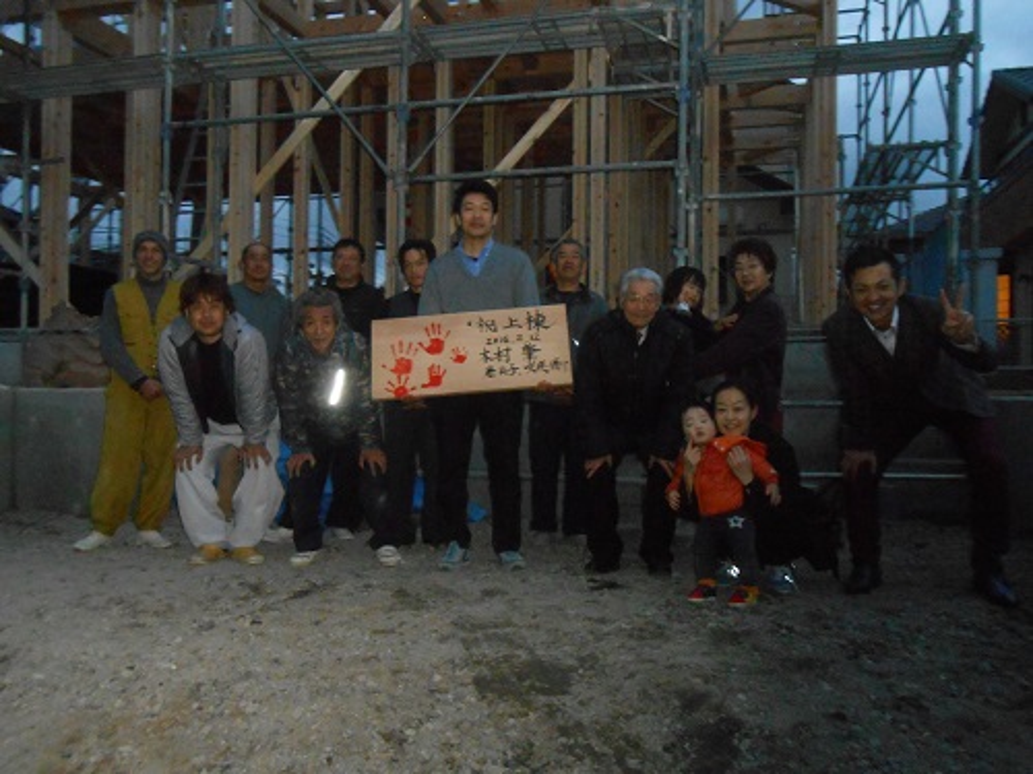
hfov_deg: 60.0
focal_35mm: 30
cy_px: 387
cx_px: 516
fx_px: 895
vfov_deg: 46.8
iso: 800
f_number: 3.8
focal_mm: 5.3
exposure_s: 1/25
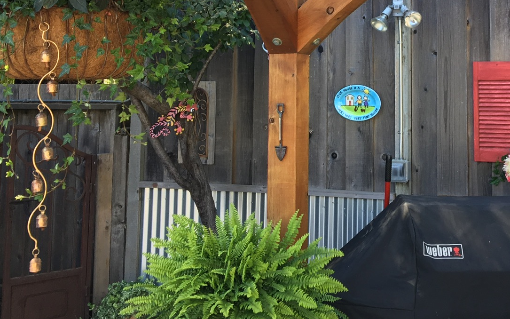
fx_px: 806
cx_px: 353
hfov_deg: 34.7
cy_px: 17
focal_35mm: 58
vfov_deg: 21.7
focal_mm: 4.15
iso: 32
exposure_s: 1/60
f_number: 2.2
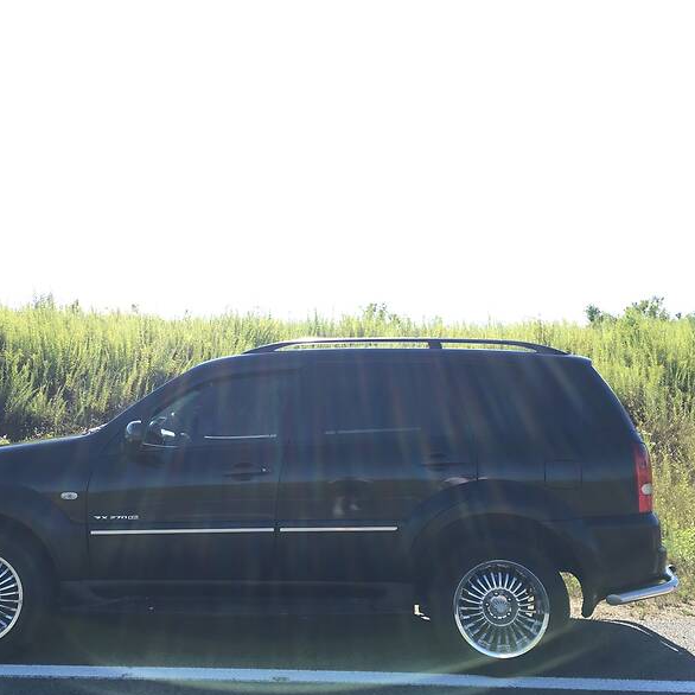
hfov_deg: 47.2
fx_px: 795
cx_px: 317
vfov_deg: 47.2
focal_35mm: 35
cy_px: 344
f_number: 2.2
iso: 25
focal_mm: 4.2
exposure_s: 1/481
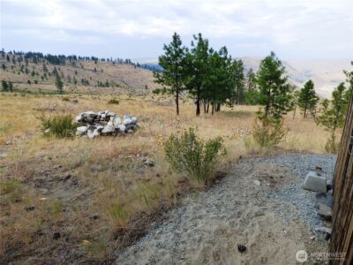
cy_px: 132
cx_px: 176
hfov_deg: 81.7
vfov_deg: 66.0
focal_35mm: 20
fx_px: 204
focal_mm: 3.58
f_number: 2.8
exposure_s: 1/1600
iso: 160
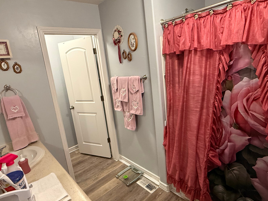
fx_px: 163
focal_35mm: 21
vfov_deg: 63.4
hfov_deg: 79.0
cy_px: 97
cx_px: 132
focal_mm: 2.22
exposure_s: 1/66
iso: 320
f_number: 2.2
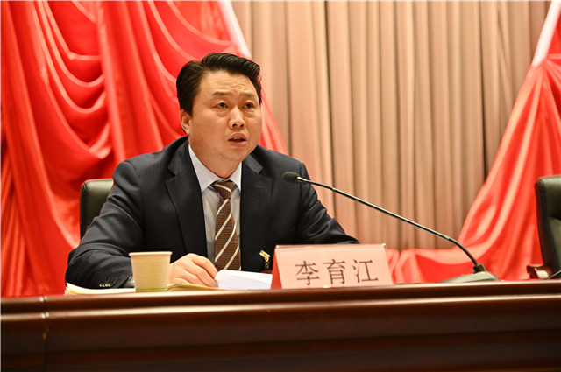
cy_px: 186
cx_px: 280
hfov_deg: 26.0
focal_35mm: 78
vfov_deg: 17.4
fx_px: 1214
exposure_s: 1/160
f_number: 4
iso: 2000
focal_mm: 78
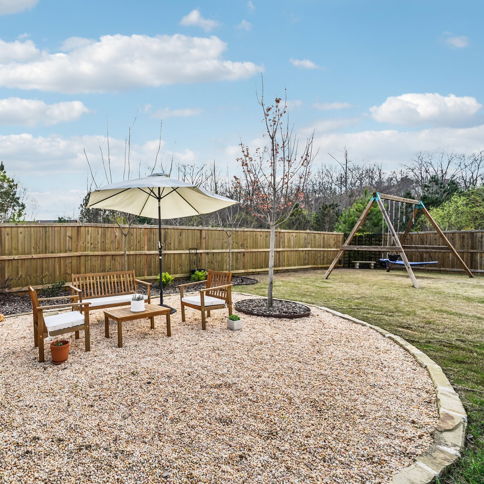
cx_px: 162
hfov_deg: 78.1
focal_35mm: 18
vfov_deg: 80.7
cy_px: 243
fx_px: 285
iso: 400
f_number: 8
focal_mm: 14
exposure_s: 1/1000
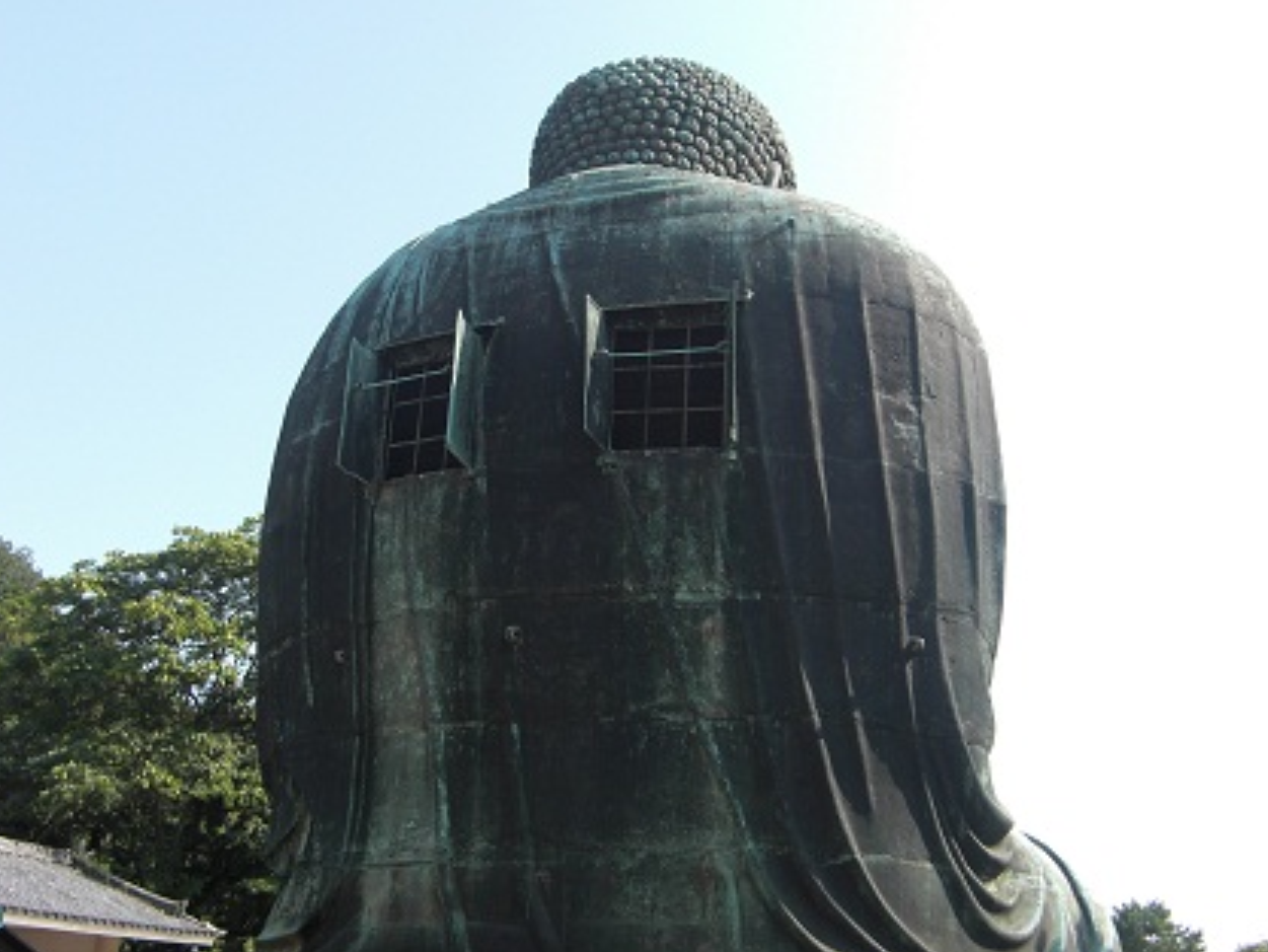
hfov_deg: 45.8
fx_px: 1502
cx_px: 623
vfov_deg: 35.2
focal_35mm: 41
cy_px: 470
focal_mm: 6.9
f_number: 3
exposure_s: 1/400
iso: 50
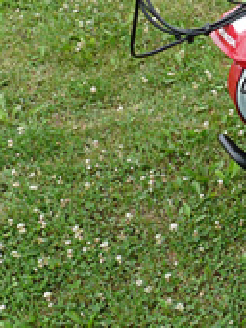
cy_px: 35
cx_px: 444
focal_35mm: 79
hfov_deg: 15.8
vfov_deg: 24.1
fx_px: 749
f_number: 5.6
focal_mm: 4.8
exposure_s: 1/200
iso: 100
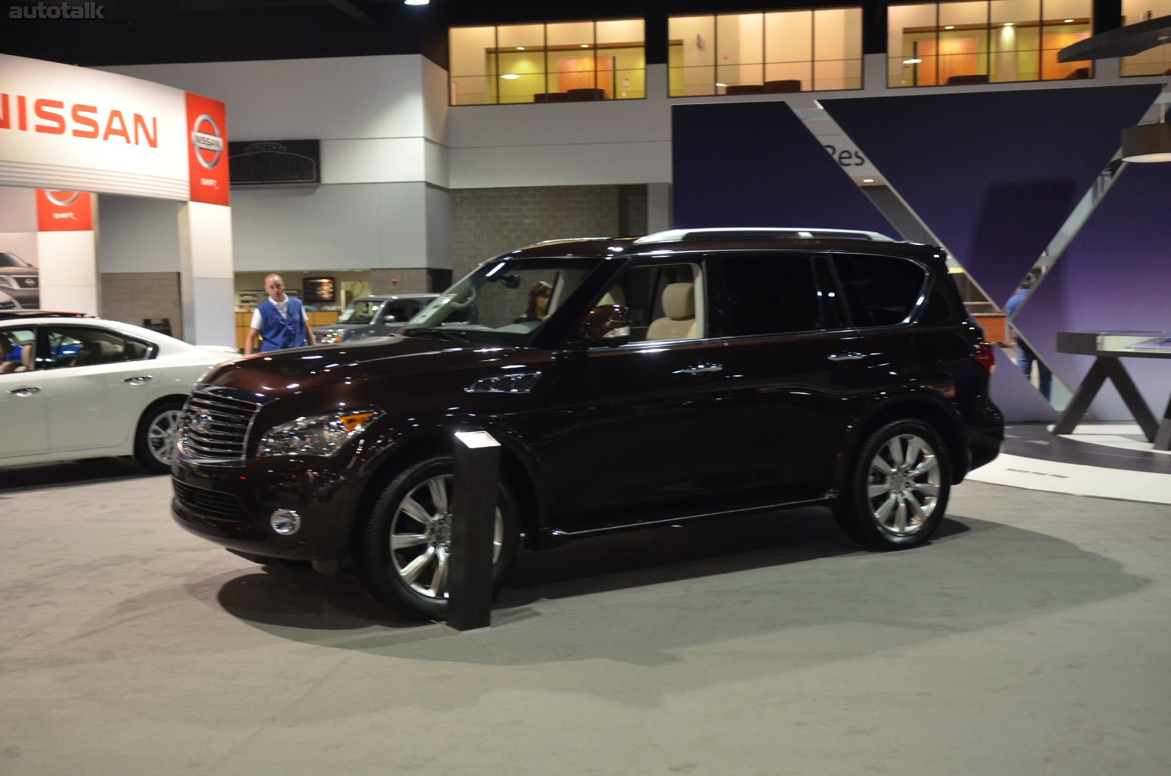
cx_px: 586
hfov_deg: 49.6
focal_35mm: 39
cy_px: 388
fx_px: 1266
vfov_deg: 34.1
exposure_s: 1/40
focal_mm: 26
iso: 1600
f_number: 2.8
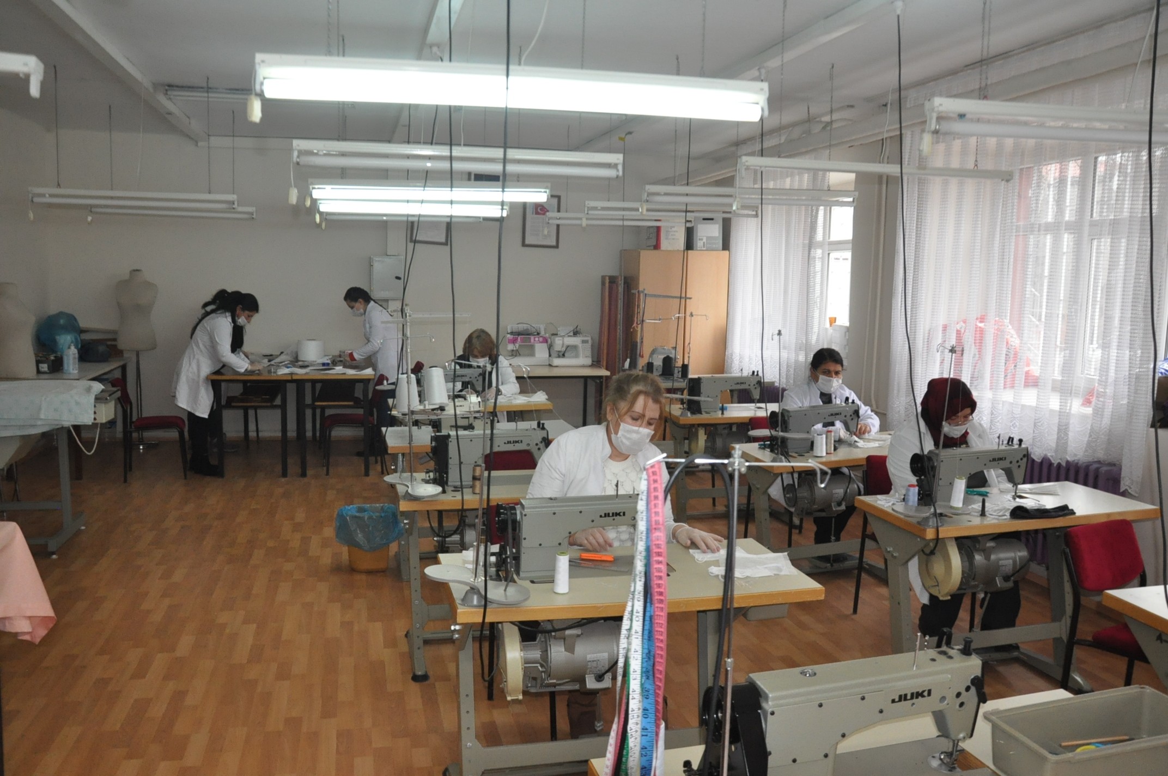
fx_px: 875
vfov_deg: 47.8
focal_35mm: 27
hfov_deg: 67.4
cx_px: 584
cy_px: 388
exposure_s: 1/200
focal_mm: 18
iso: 2000
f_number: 5
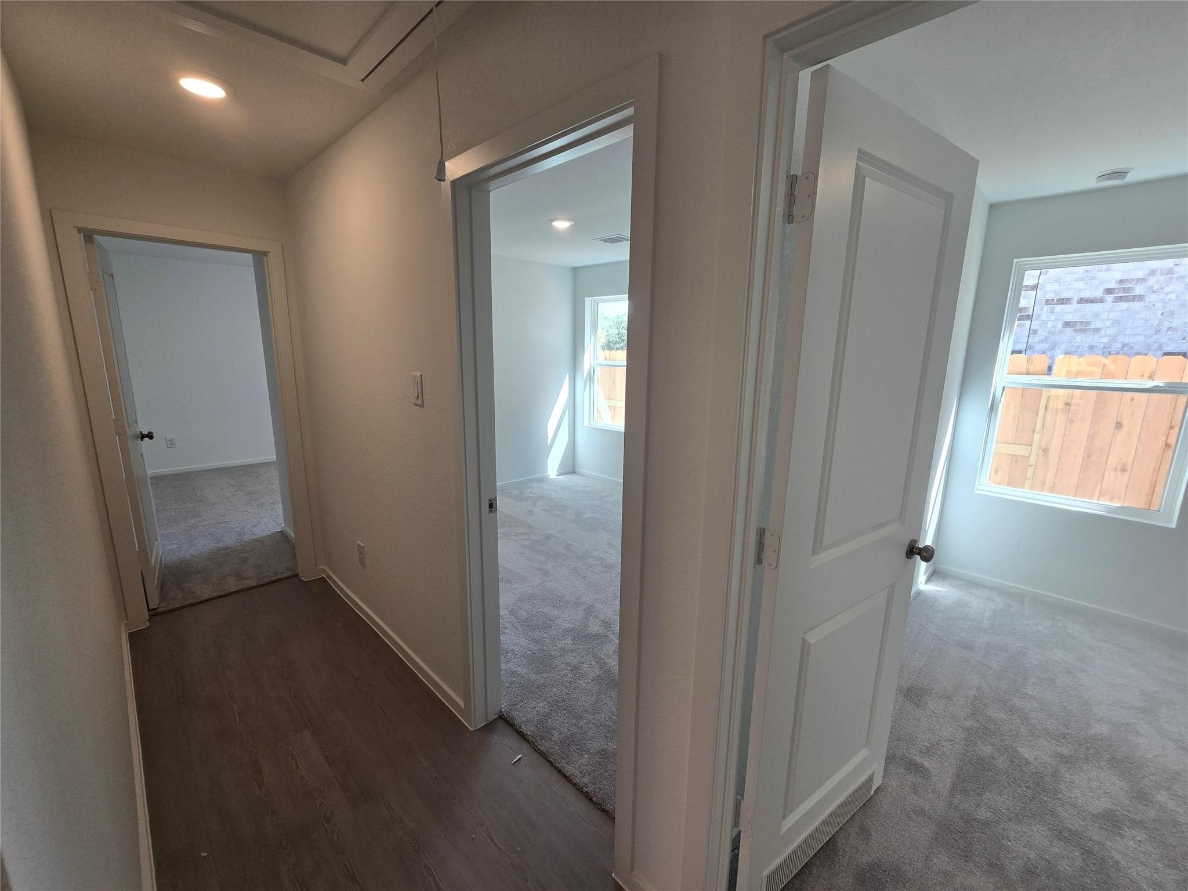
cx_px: 594
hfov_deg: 106.2
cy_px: 446
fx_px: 446
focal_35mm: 13
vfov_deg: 89.9
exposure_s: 1/120
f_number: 2.2
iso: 64
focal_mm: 2.2
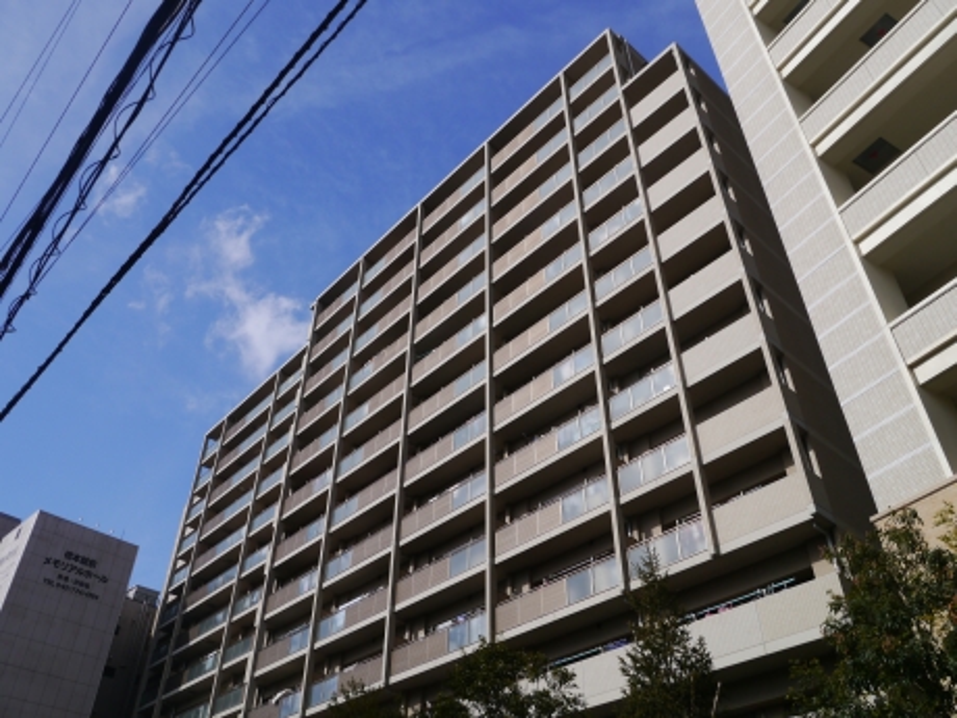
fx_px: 774
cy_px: 359
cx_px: 478
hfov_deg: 63.4
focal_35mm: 28
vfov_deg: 49.7
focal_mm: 14
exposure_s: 1/500
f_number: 8
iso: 160
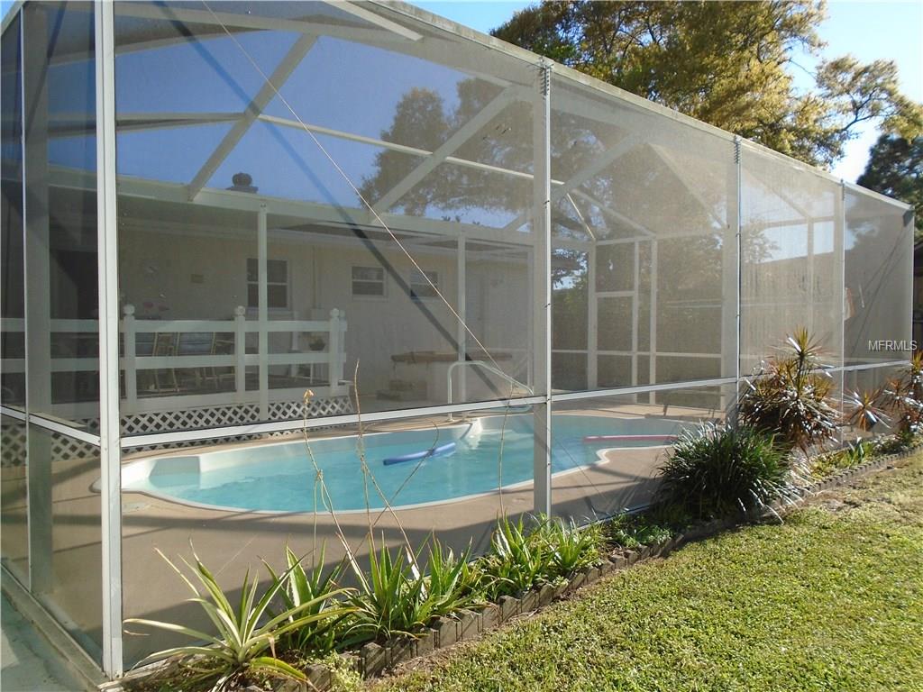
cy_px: 346
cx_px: 462
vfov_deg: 53.1
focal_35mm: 26
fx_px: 693
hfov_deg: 67.3
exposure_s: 1/500
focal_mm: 4.6
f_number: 3.2
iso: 100
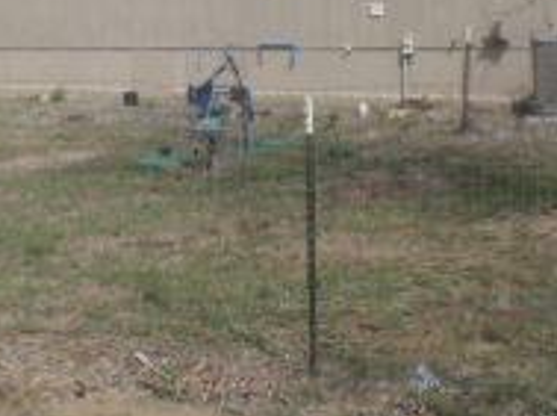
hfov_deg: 20.6
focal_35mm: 95
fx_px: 1526
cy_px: 47
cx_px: 162
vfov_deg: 15.3
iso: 80
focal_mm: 5
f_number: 3.9
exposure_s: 1/1000
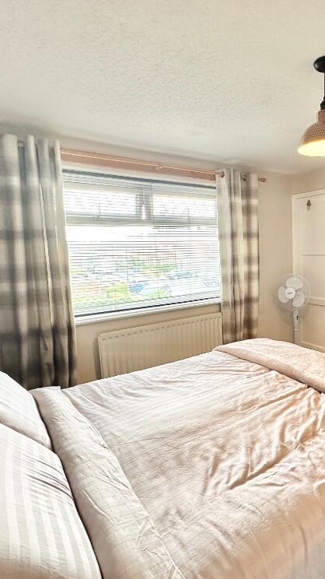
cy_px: 290
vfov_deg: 83.9
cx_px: 255
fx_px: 322
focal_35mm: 21
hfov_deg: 50.6
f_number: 2.2
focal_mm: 2.22
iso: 160
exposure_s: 1/99
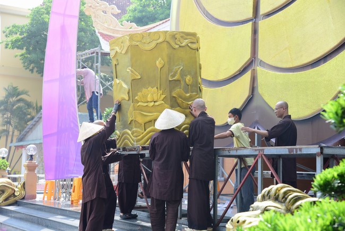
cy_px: 116
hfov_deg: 30.9
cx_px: 172
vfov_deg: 20.9
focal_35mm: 65
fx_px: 623
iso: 160
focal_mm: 65
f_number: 5.6
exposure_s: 1/160
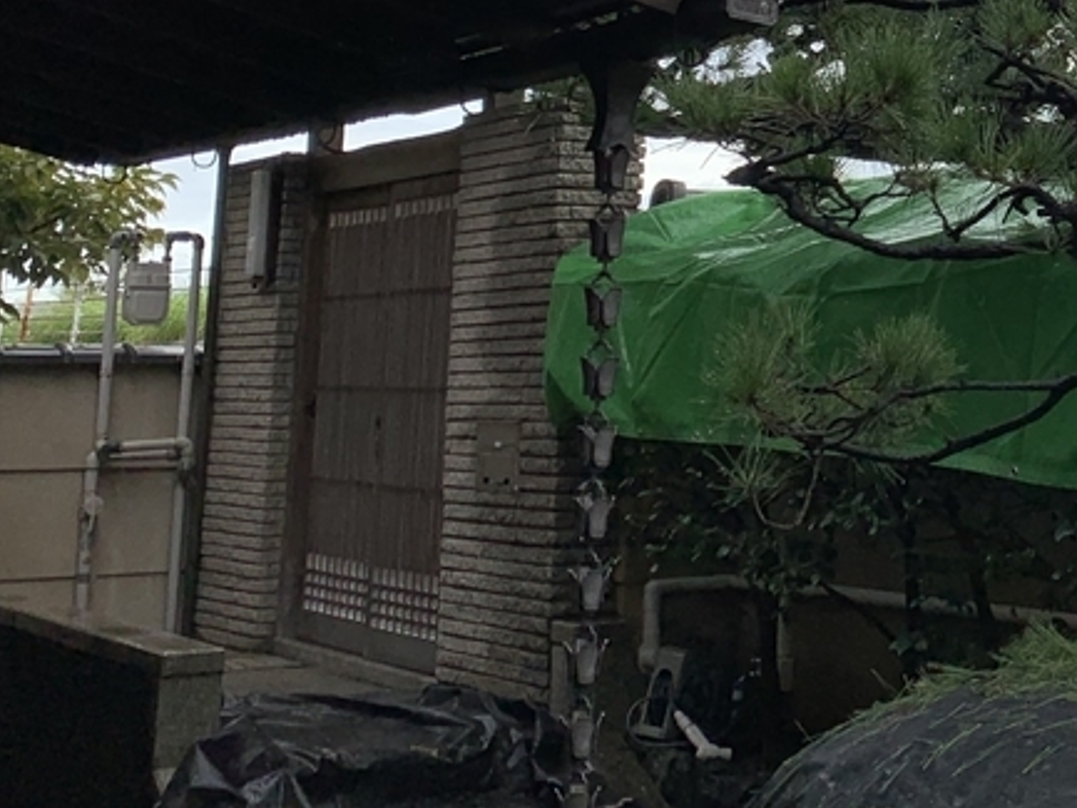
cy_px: -22
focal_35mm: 72
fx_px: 2241
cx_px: 1186
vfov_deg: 19.8
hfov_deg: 25.1
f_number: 1.8
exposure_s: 1/605
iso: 25
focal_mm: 4.25
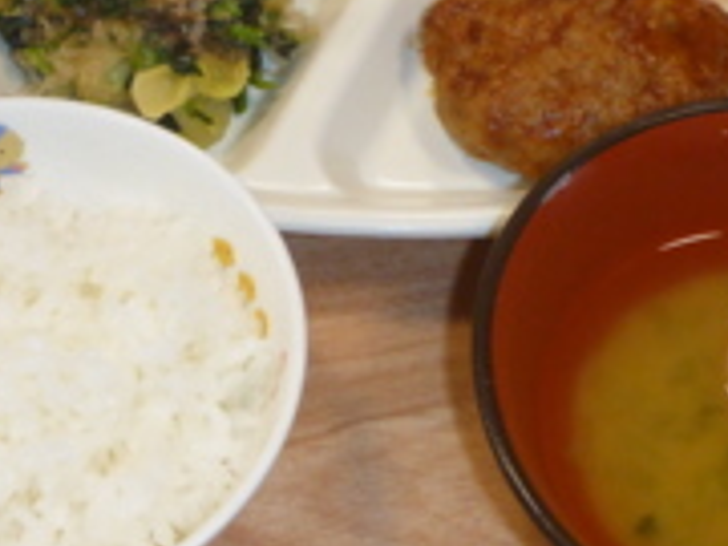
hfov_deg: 19.8
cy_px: 206
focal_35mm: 99
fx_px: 2082
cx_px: 388
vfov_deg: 14.9
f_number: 4.7
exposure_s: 1/60
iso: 640
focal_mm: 9.1
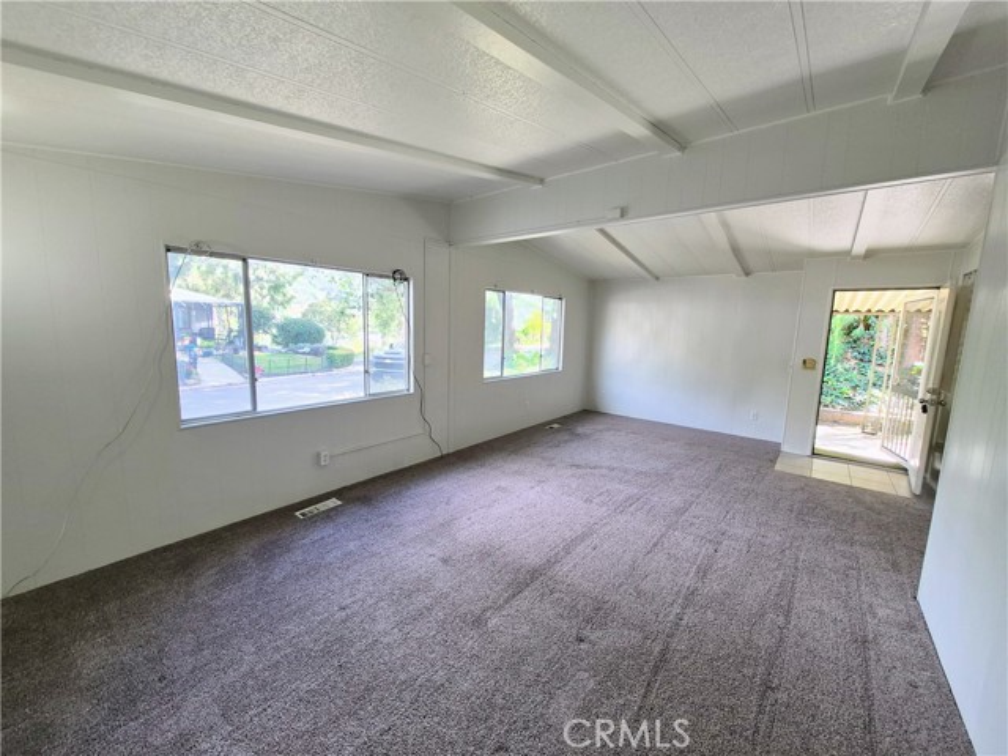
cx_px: 504
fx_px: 379
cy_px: 378
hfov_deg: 106.2
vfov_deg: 89.9
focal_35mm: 13
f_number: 2.2
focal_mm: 1.74
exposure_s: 1/60
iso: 64
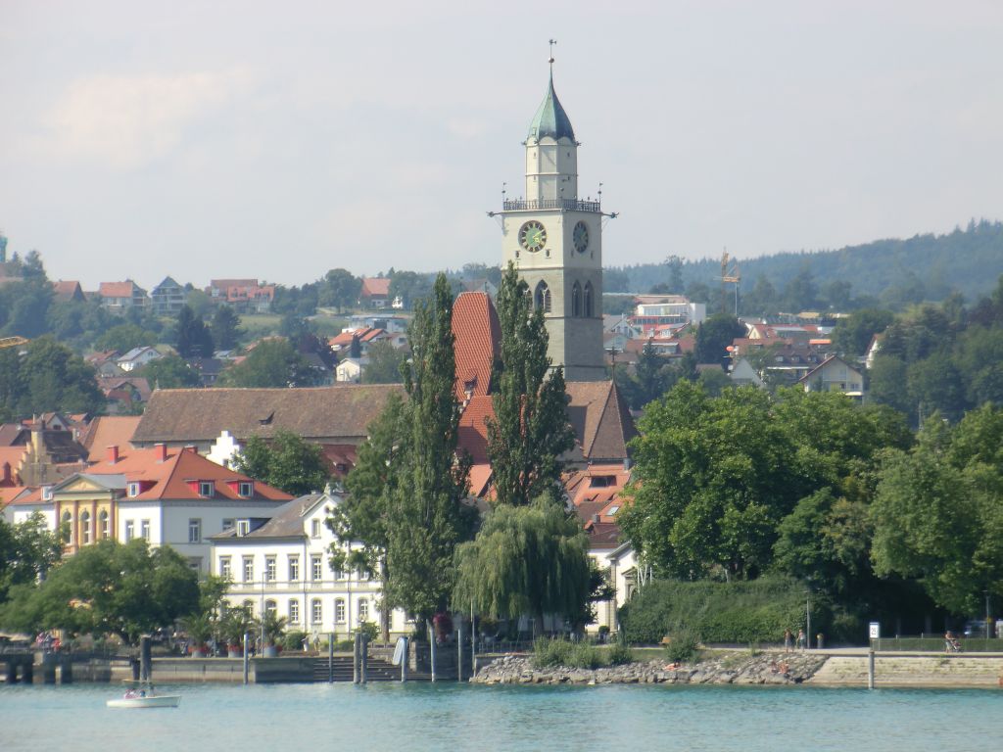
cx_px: 502
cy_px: 376
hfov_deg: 8.2
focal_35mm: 240
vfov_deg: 6.2
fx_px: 6954
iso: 64
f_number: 5.7
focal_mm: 43
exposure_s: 1/250
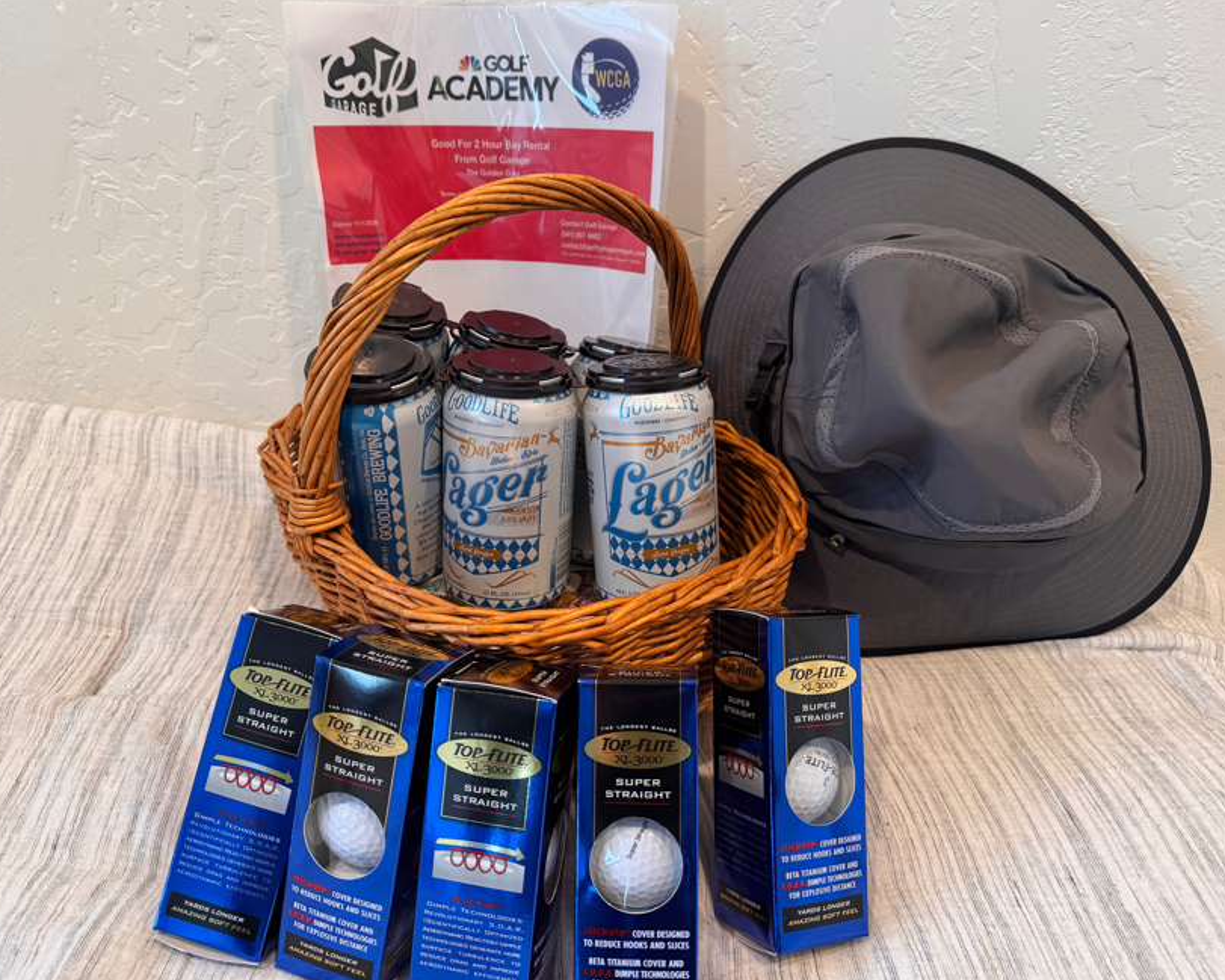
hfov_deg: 66.0
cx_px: 633
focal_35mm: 26
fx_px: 943
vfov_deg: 54.9
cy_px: 479
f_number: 1.78
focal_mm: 6.76
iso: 200
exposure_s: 1/60
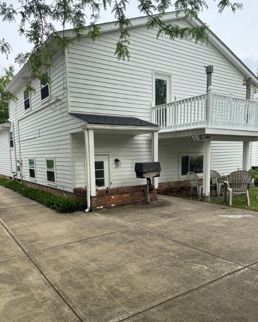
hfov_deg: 53.2
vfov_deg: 63.8
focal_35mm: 27
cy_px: 184
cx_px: 124
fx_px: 258
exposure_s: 1/1059
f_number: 1.78
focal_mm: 6.76
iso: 80
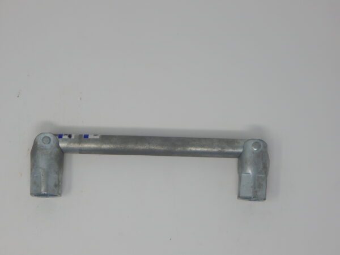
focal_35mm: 61
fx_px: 599
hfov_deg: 31.7
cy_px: 128
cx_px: 170
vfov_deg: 24.0
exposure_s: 1/125
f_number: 4
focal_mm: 10.9
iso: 125
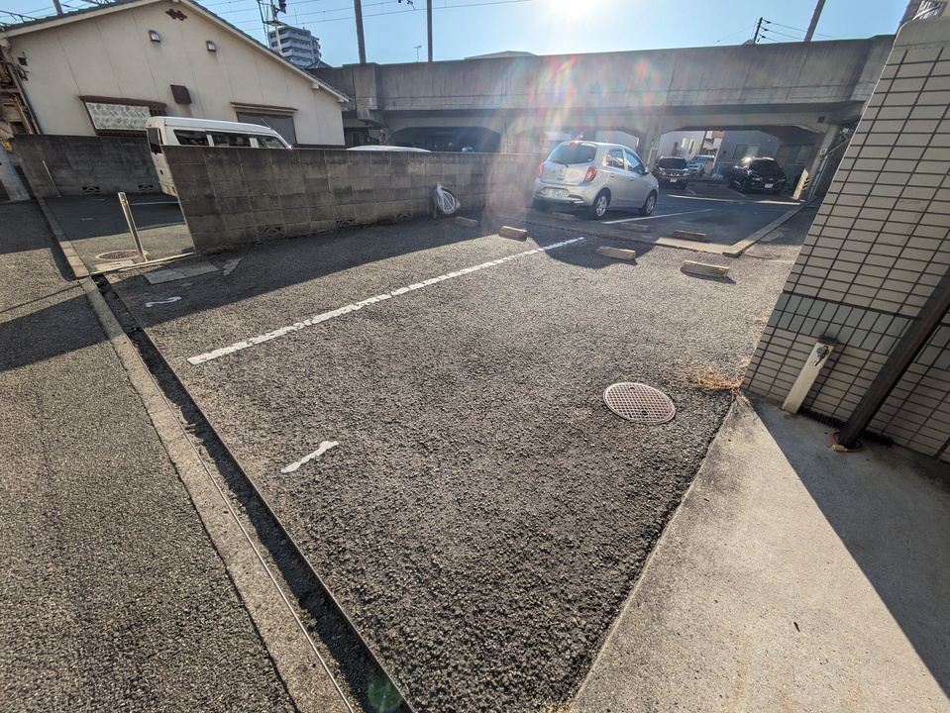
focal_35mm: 14
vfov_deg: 85.7
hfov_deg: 102.0
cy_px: 356
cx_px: 475
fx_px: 384
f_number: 2.2
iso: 39
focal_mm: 1.83
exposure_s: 1/2833
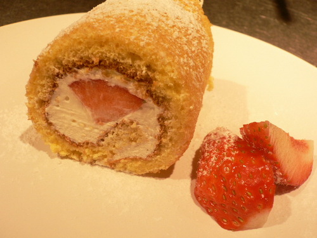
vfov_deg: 40.7
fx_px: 321
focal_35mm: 35
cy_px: 119
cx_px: 158
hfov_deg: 52.6
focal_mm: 5.8
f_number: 5.6
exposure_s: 1/40
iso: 100
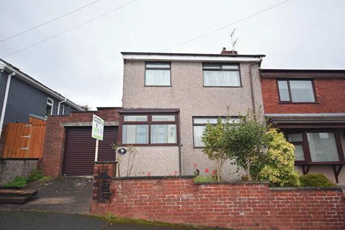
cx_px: 172
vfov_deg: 59.5
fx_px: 201
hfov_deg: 81.2
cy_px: 115
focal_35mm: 21
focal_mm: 14
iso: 125
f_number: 5.6
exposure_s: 1/125
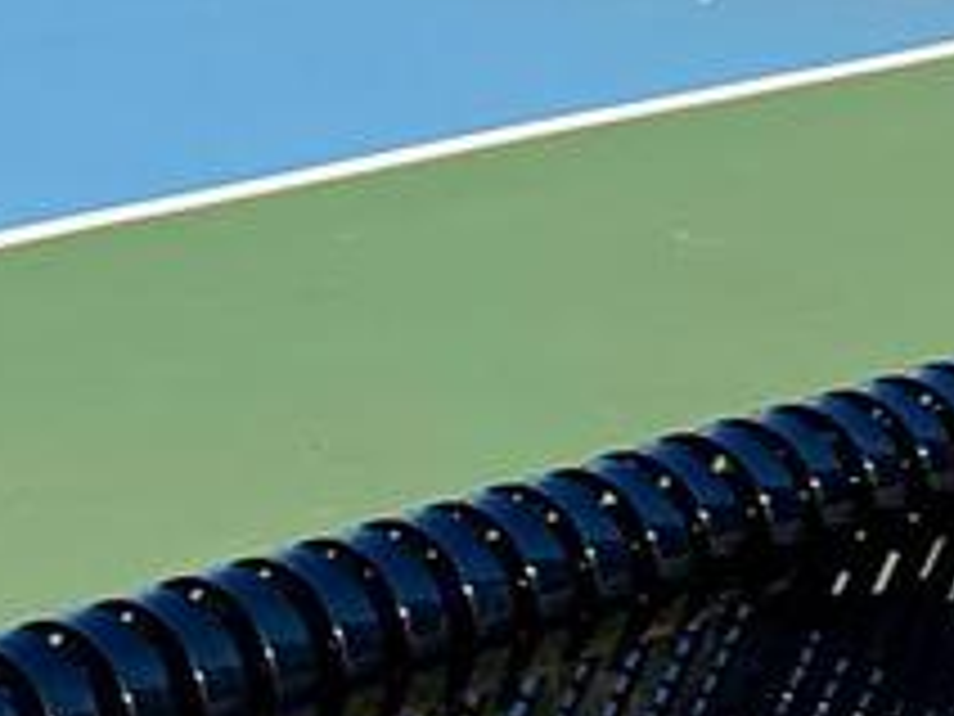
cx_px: -320
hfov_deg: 10.9
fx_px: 4878
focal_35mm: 177
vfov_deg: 8.0
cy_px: -757
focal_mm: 4.25
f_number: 1.8
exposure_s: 1/2681
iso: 25
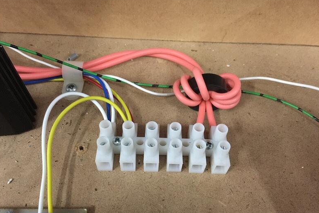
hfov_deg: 60.3
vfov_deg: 42.3
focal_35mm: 31
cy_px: 111
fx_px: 275
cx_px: 160
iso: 160
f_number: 2.2
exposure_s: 1/8
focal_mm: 4.15
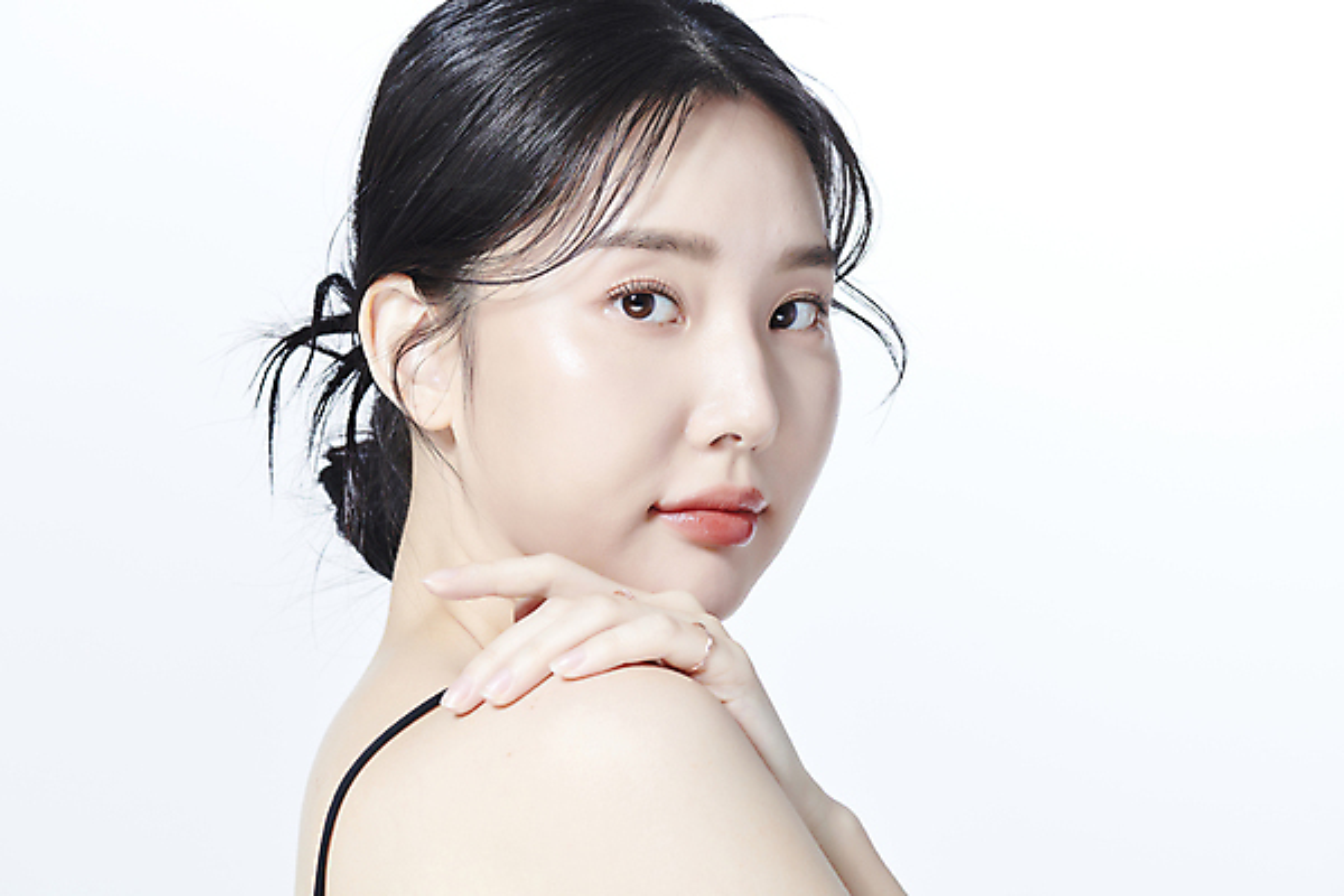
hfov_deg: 19.5
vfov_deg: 13.0
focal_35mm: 105
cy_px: 448
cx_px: 672
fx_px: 3920
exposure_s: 1/125
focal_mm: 105
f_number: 13
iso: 64
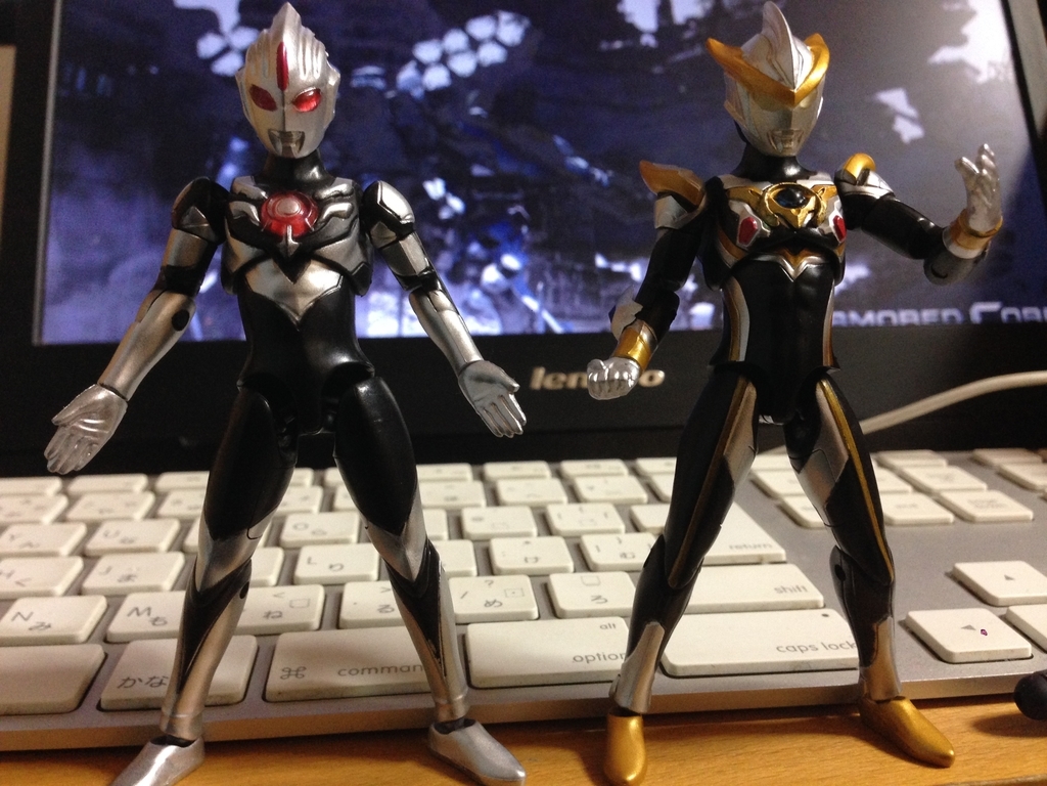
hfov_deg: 55.4
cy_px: 393
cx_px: 524
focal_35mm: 33
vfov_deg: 42.9
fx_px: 998
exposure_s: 1/20
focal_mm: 4.12
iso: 250
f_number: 2.4
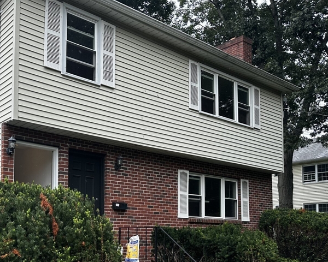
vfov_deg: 36.3
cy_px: 204
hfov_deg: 44.1
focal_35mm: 40
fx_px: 388
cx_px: 77
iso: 80
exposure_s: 1/864
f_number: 1.78
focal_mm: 6.86
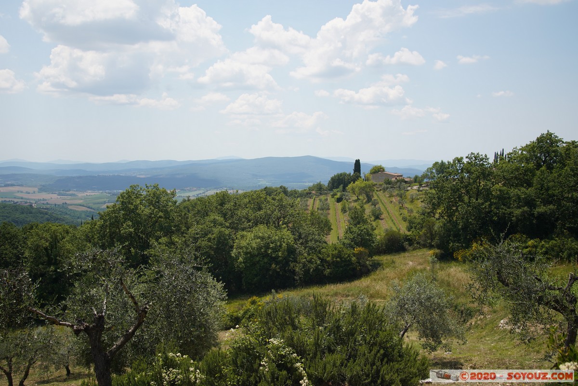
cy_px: 193
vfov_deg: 33.4
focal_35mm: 40
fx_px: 642
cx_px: 289
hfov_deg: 48.5
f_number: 8
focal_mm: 40
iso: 100
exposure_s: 1/320
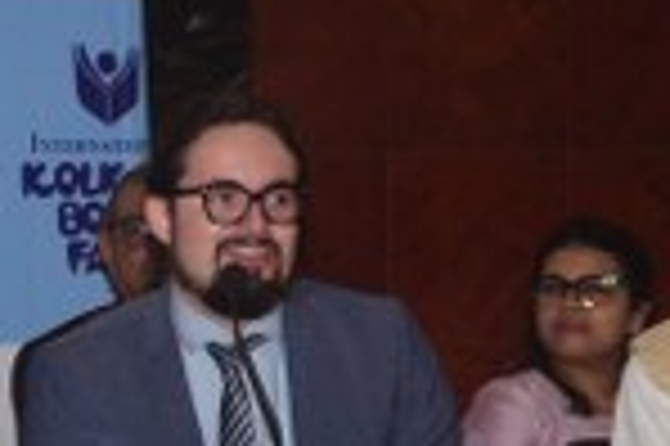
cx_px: -549
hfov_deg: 8.2
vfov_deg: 5.7
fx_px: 4499
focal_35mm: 242
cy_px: 144
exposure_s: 1/160
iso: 800
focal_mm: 30
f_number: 6.3
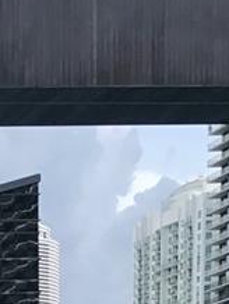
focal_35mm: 154
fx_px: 1356
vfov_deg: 10.3
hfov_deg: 9.0
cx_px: -243
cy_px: 820
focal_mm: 3.99
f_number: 1.8
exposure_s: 1/1742
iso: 20
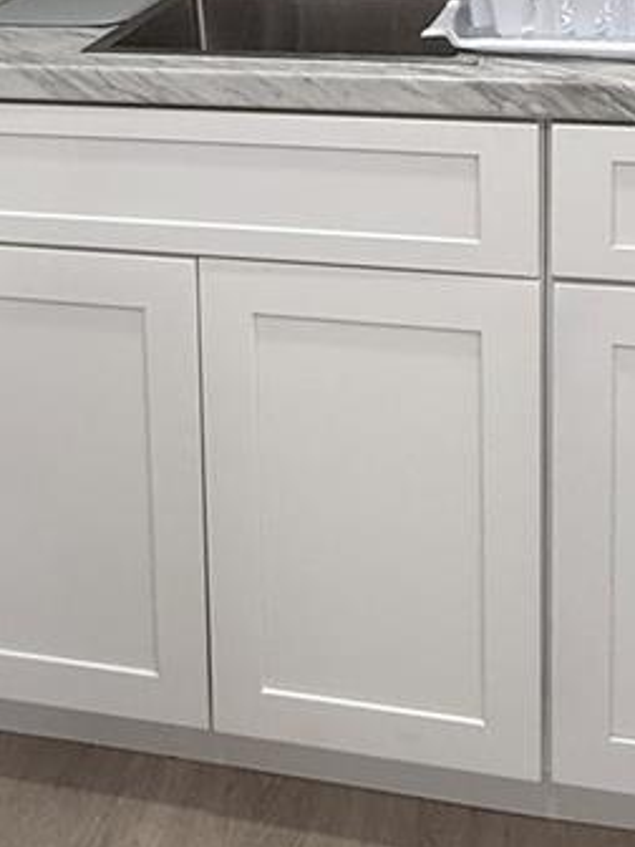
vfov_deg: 33.2
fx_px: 1223
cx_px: 285
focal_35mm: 50
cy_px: -91
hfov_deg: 29.1
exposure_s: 1/120
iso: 160
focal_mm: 2.22
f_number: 2.2
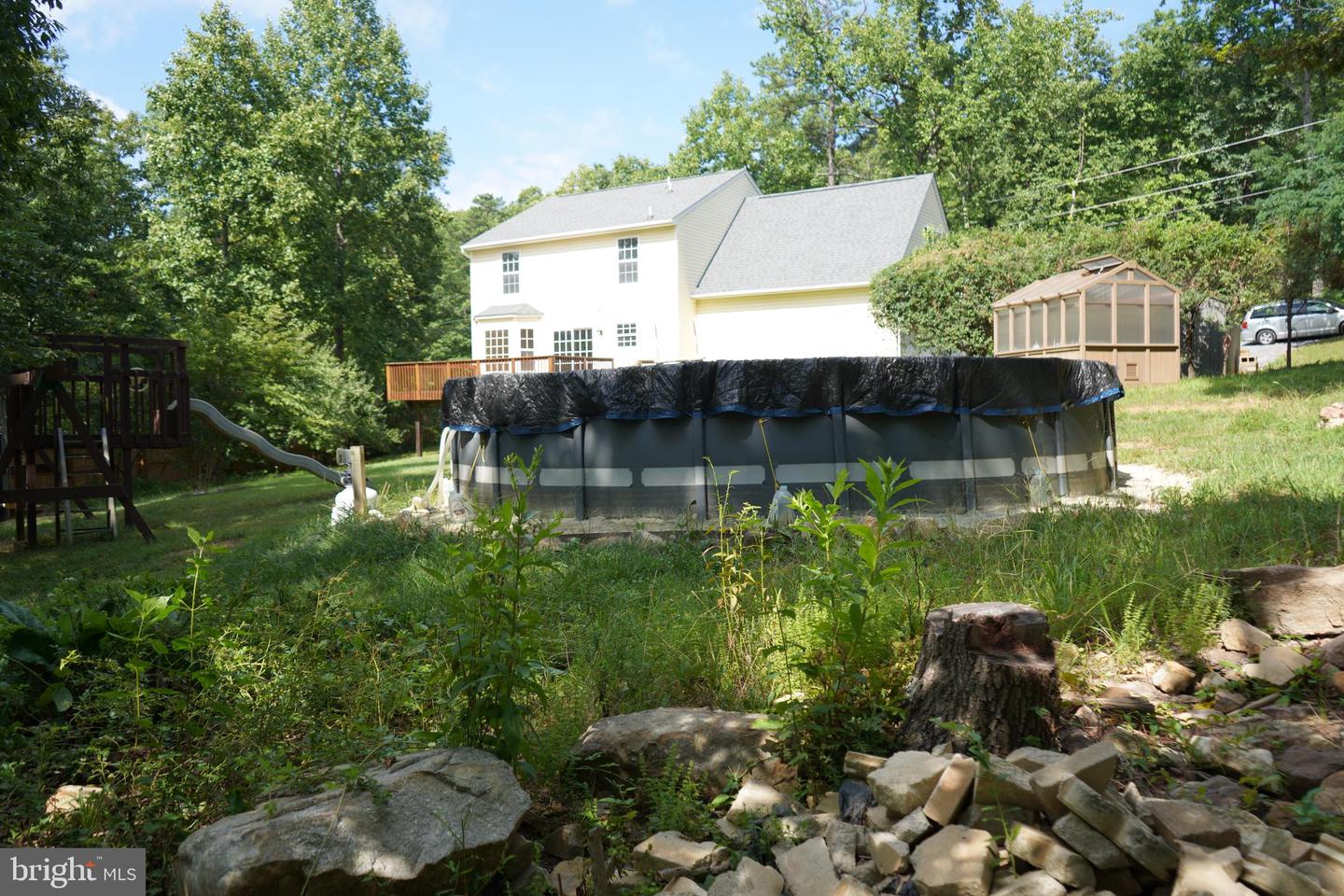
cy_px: 448
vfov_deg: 46.4
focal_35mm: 28
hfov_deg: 65.5
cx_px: 672
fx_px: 1045
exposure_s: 1/320
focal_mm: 28
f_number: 4.5
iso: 100
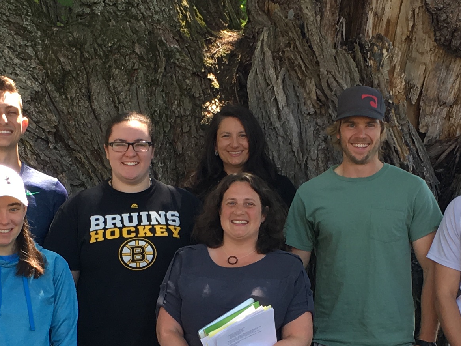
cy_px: 348
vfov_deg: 14.6
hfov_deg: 19.6
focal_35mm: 100
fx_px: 1332
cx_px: 222
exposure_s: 1/120
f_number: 2.2
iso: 32
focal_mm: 4.15
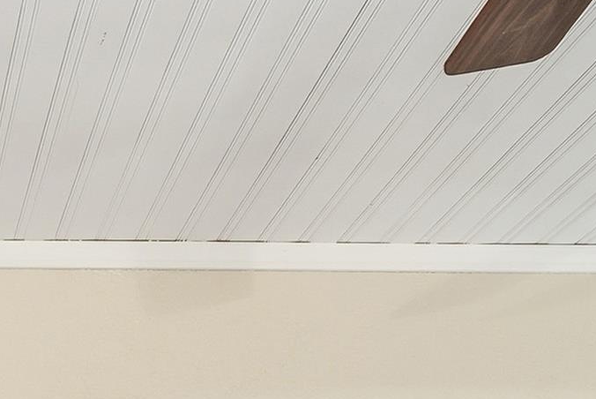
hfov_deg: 25.5
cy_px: 821
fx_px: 1176
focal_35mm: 71
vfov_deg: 15.2
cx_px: -117
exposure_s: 1/6
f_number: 9
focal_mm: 16
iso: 250
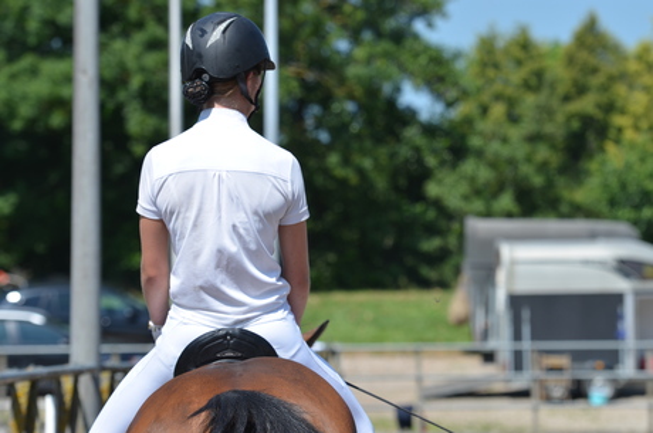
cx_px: 326
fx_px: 3531
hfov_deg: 10.6
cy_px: 216
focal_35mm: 195
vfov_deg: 7.0
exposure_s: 1/640
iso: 100
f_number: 5
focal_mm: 130
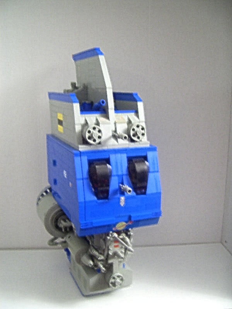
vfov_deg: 49.0
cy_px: 154
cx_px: 116
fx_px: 340
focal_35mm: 38
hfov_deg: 37.7
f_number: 2.8
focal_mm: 7.8
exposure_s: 1/4
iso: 100
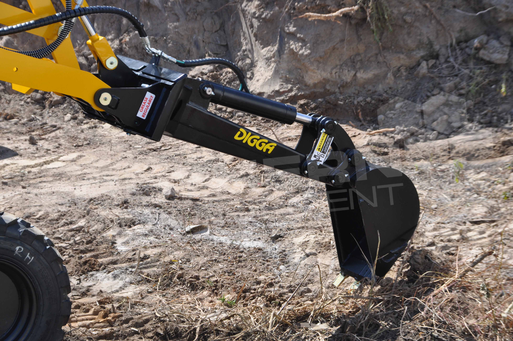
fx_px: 1388
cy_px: 170
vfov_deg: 14.0
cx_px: 256
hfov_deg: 20.9
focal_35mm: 98
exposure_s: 1/250
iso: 200
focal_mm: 65
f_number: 8
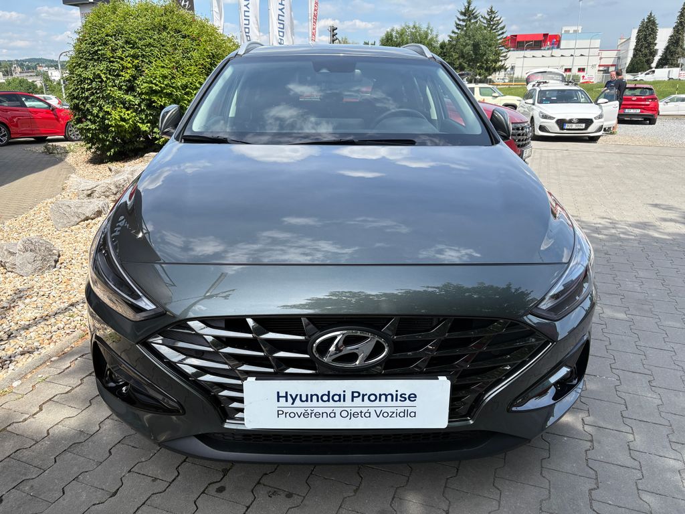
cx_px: 342
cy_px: 257
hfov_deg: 67.3
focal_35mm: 26
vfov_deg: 53.1
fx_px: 515
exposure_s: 1/1626
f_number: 1.6
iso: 50
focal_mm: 5.96
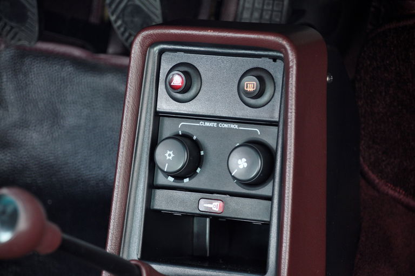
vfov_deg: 7.5
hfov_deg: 11.2
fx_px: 2107
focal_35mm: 183
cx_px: 208
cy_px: 138
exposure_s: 1/4
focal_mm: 122
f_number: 5.6
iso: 500
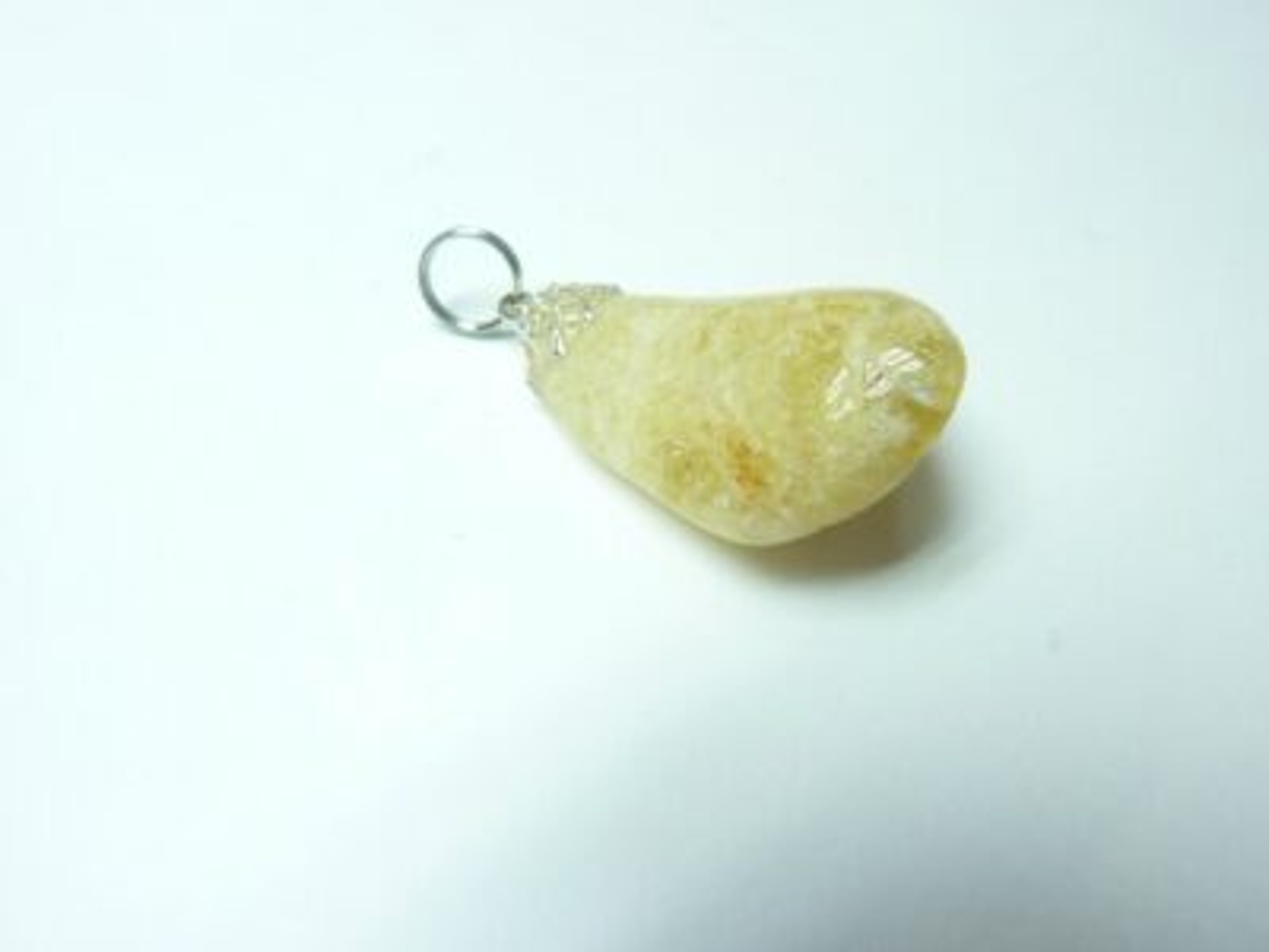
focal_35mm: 25
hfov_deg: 69.4
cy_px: 476
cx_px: 634
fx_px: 916
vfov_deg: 54.9
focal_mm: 4.1
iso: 80
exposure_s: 1/125
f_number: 4
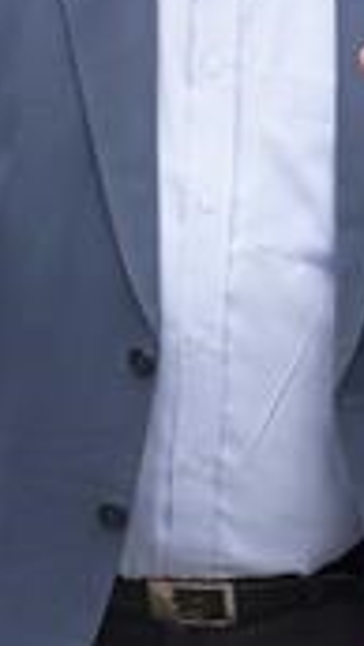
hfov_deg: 5.1
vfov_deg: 9.0
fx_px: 4076
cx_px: 191
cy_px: 126
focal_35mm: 238
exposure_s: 1/1250
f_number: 4
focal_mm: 60
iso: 800
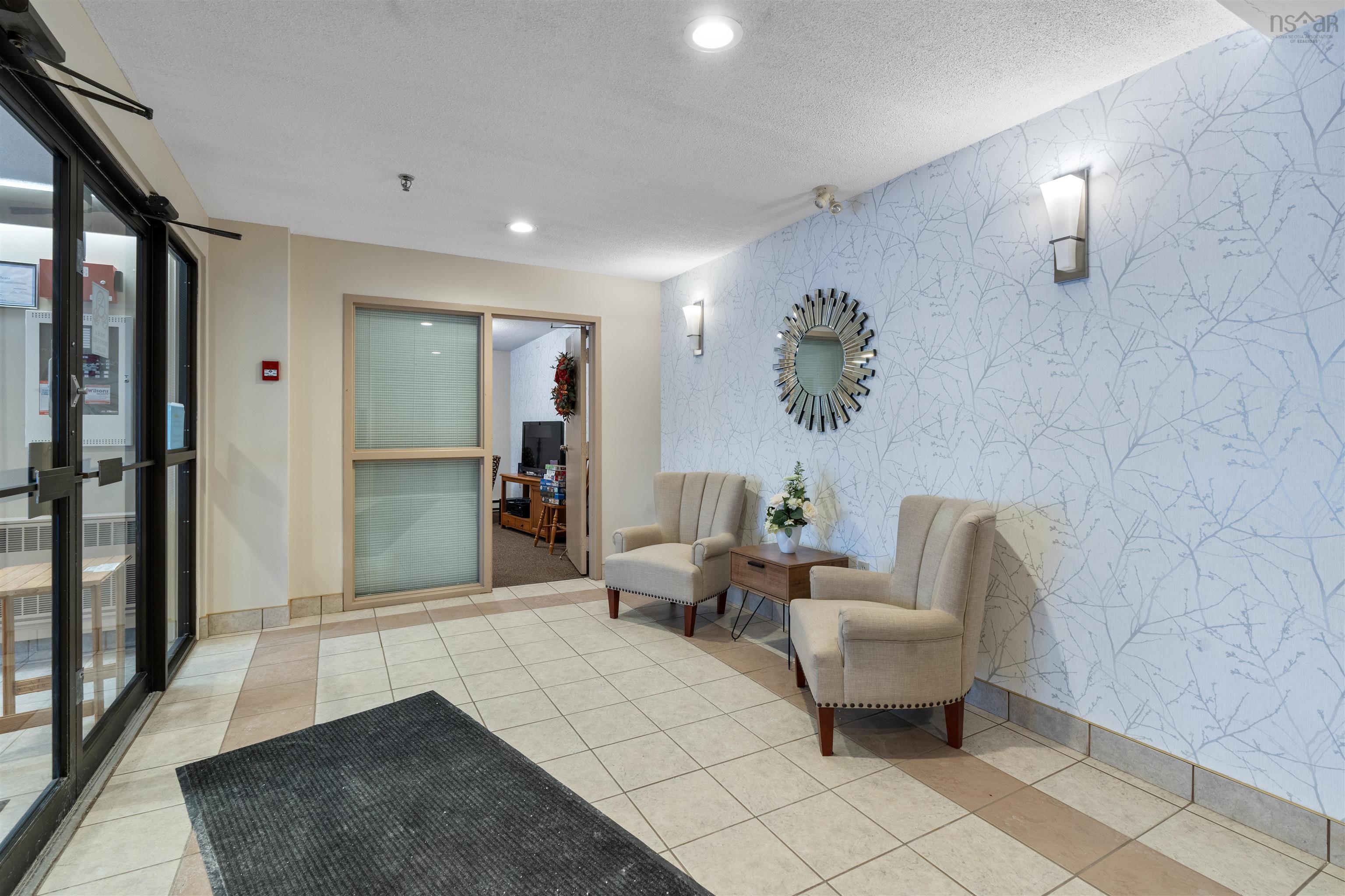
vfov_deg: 73.7
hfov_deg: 96.7
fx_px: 598
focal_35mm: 16
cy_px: 448
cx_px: 672
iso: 400
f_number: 8
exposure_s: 1/2
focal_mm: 16
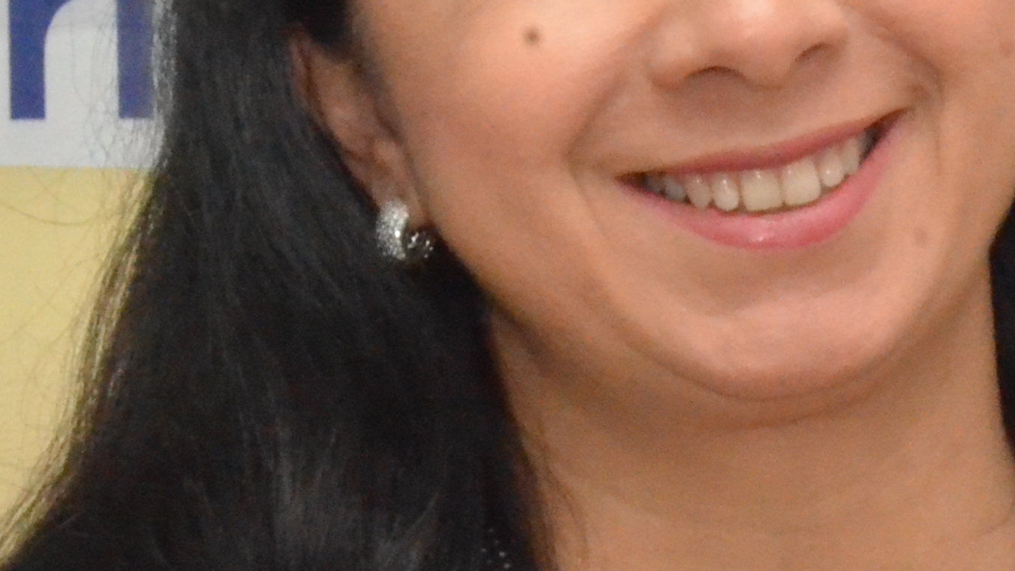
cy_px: 455
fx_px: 11299
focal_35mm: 420
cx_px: 814
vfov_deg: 2.9
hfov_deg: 5.1
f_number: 22
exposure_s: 1/30
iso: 6400
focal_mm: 75
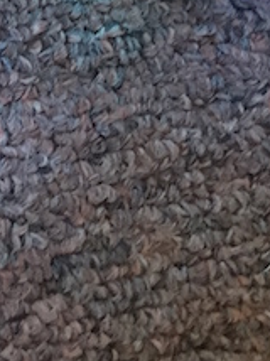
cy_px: -443
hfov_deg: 8.2
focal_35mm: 170
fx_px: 1772
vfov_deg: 10.4
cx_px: -305
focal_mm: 4.15
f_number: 2.2
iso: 100
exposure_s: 1/30
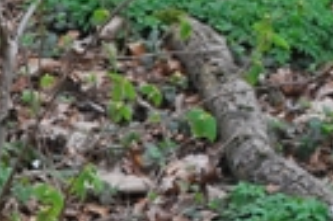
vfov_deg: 3.6
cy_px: 210
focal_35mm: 379
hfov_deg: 5.3
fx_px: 3504
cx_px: -338
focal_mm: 55
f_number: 10
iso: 1600
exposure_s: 1/400
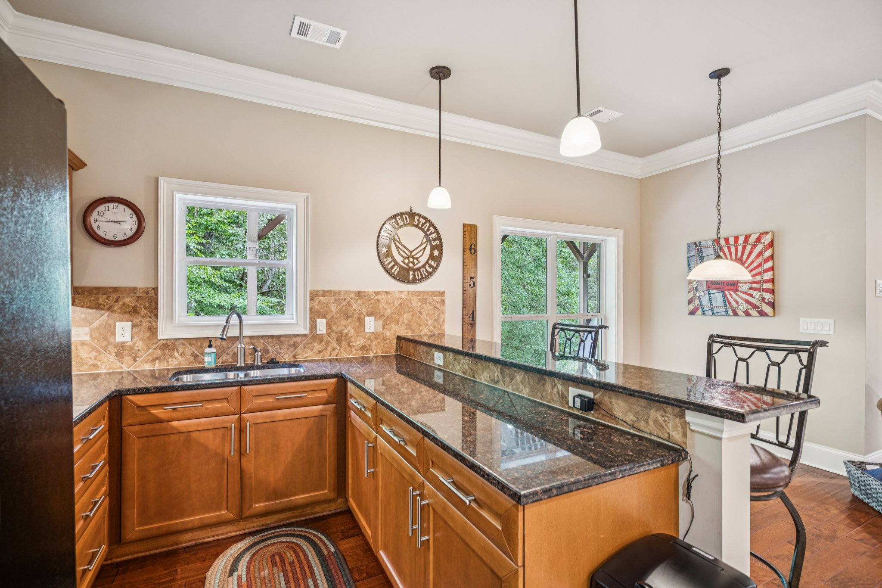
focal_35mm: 16
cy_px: 294
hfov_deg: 96.7
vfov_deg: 73.7
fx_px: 392
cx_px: 441
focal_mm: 16
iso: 400
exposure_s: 1/10
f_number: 5.6
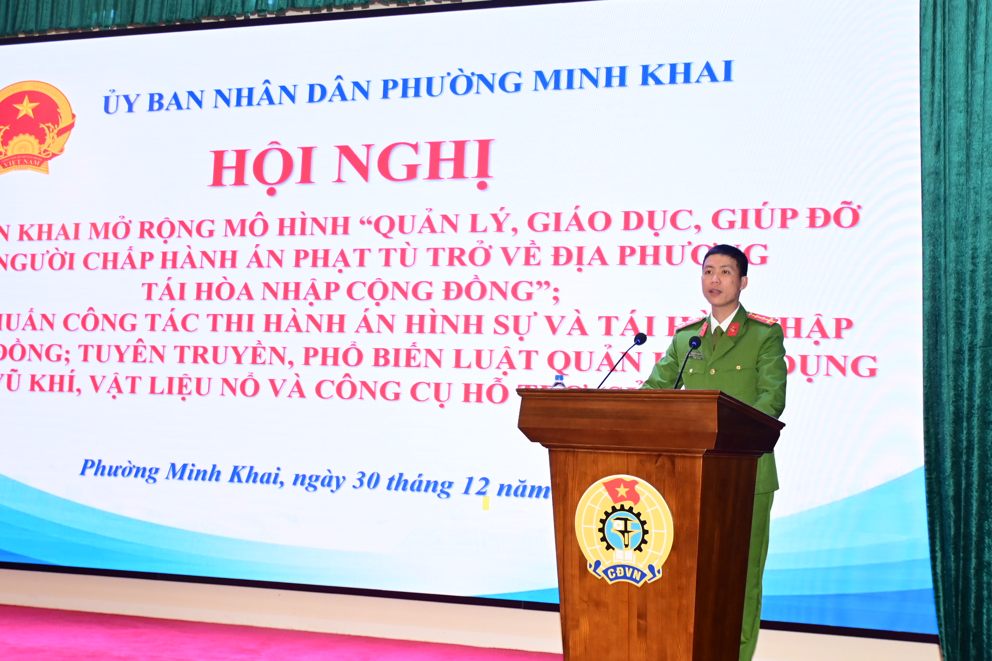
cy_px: 330
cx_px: 496
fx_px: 1571
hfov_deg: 35.1
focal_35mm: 57
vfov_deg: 23.8
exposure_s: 1/200
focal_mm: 38
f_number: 4.2
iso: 1600
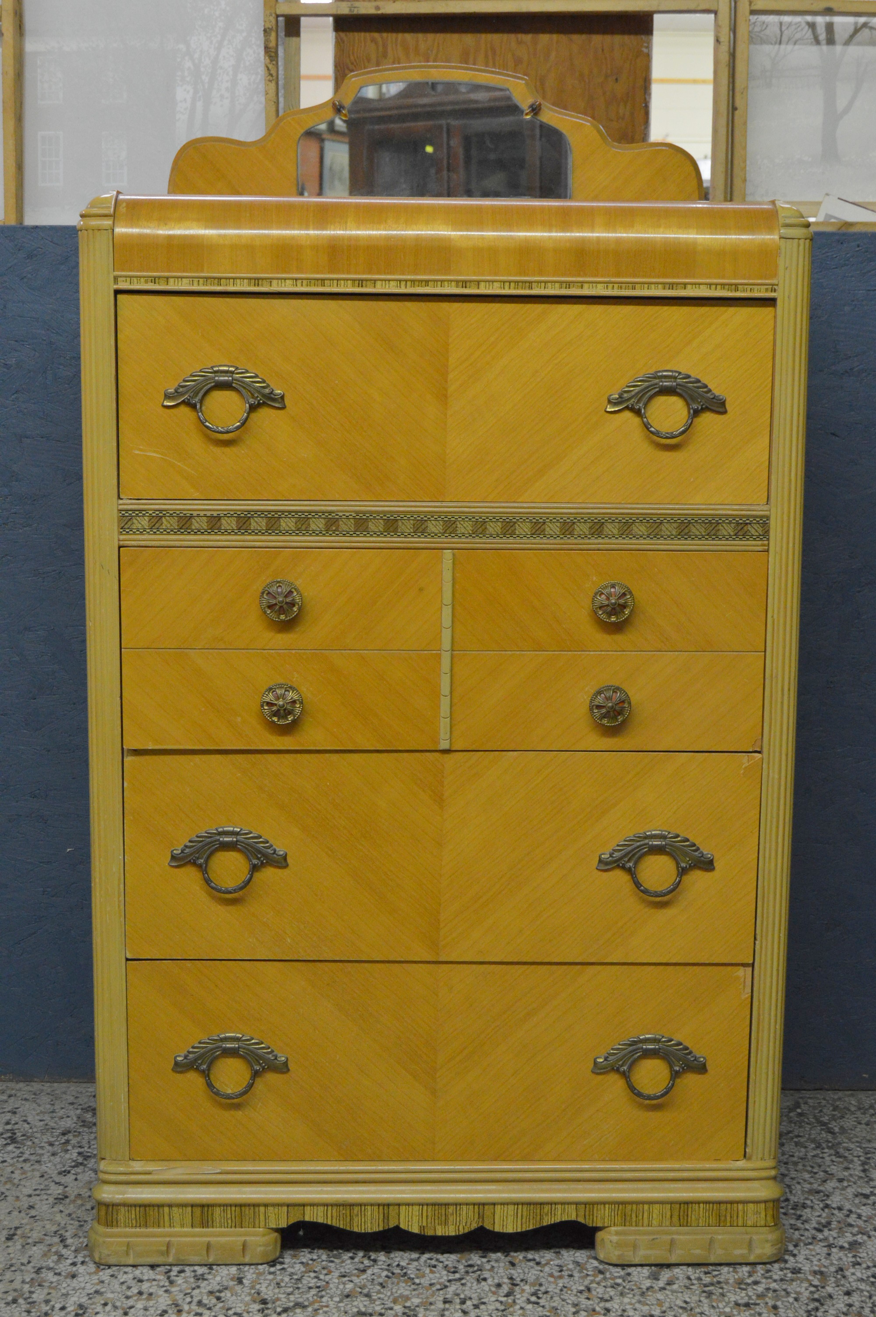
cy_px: 658
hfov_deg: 26.4
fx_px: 1865
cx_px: 438
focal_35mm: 51
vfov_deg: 38.9
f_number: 6.3
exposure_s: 1/40
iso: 1600
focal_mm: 34
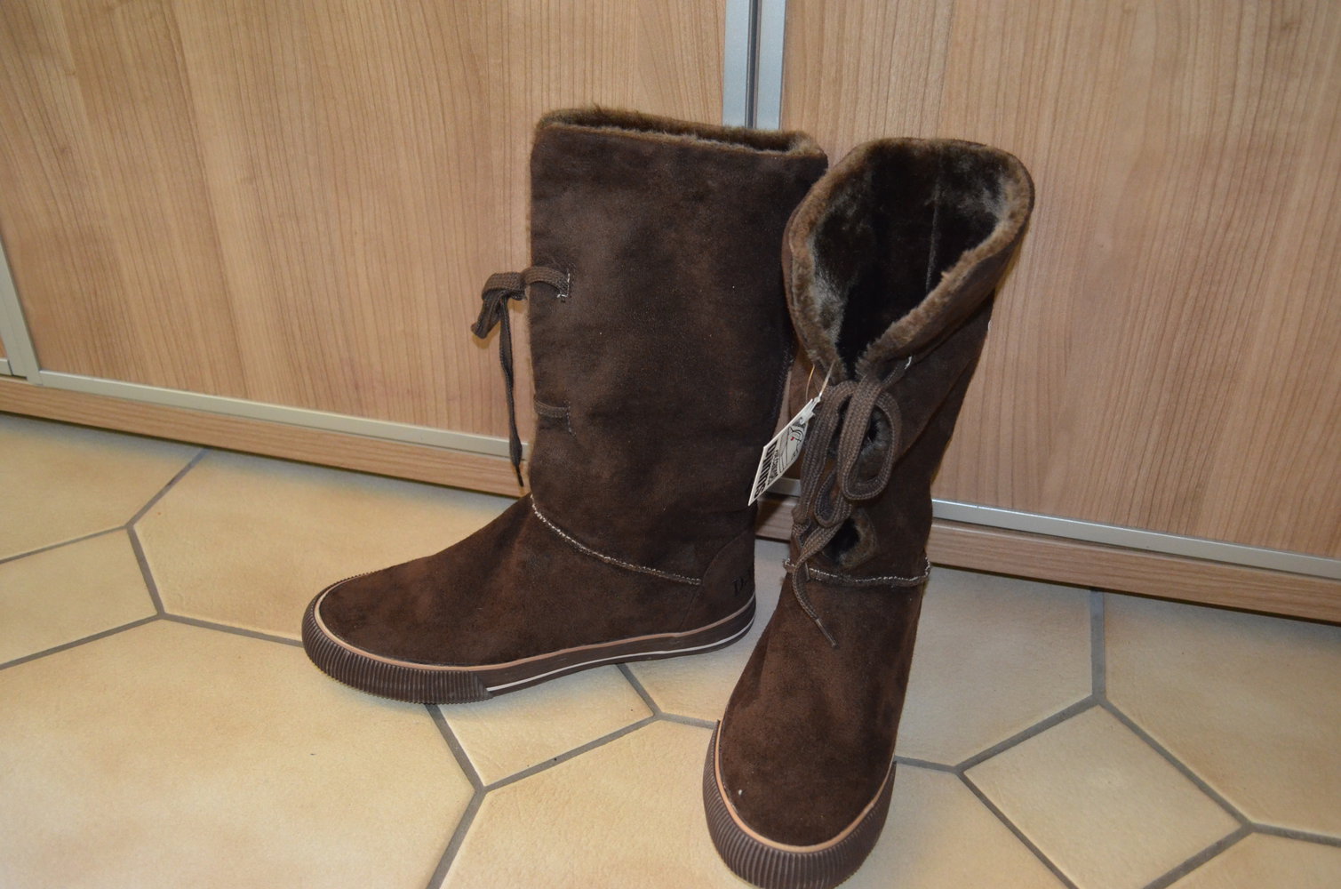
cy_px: 444
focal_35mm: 33
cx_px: 670
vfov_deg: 39.8
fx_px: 1227
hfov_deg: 57.3
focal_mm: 22
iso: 2200
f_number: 4
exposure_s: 1/30
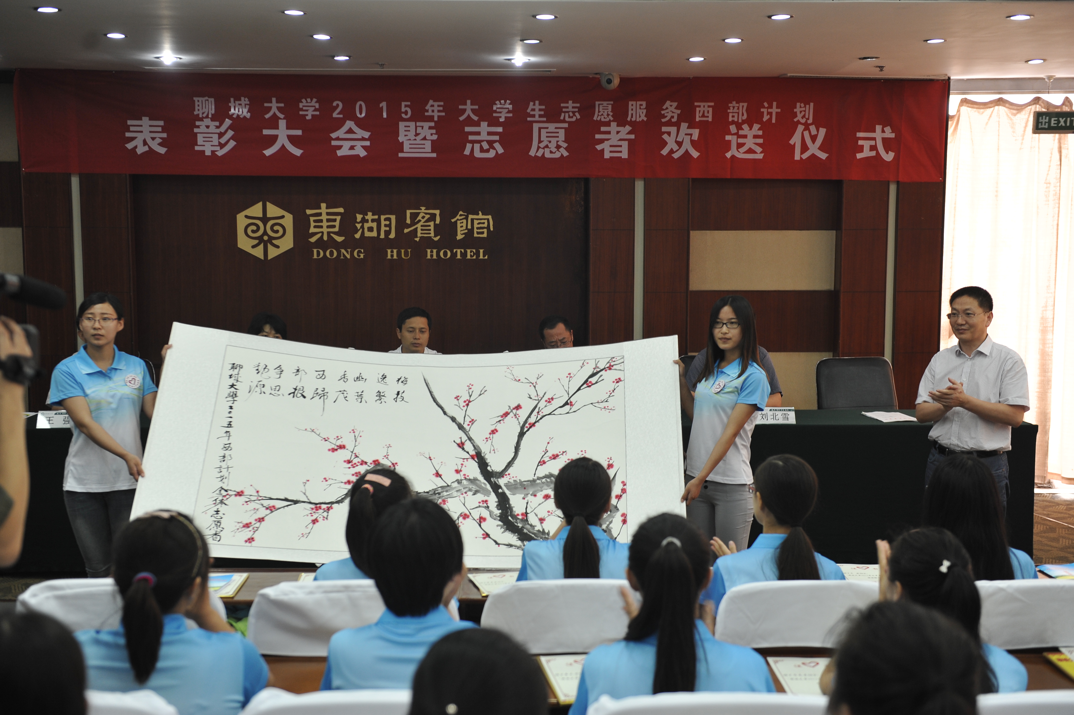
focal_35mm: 48
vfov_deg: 28.0
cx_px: 537
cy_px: 358
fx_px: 1431
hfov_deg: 41.1
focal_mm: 48
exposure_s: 1/50
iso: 800
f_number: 3.5
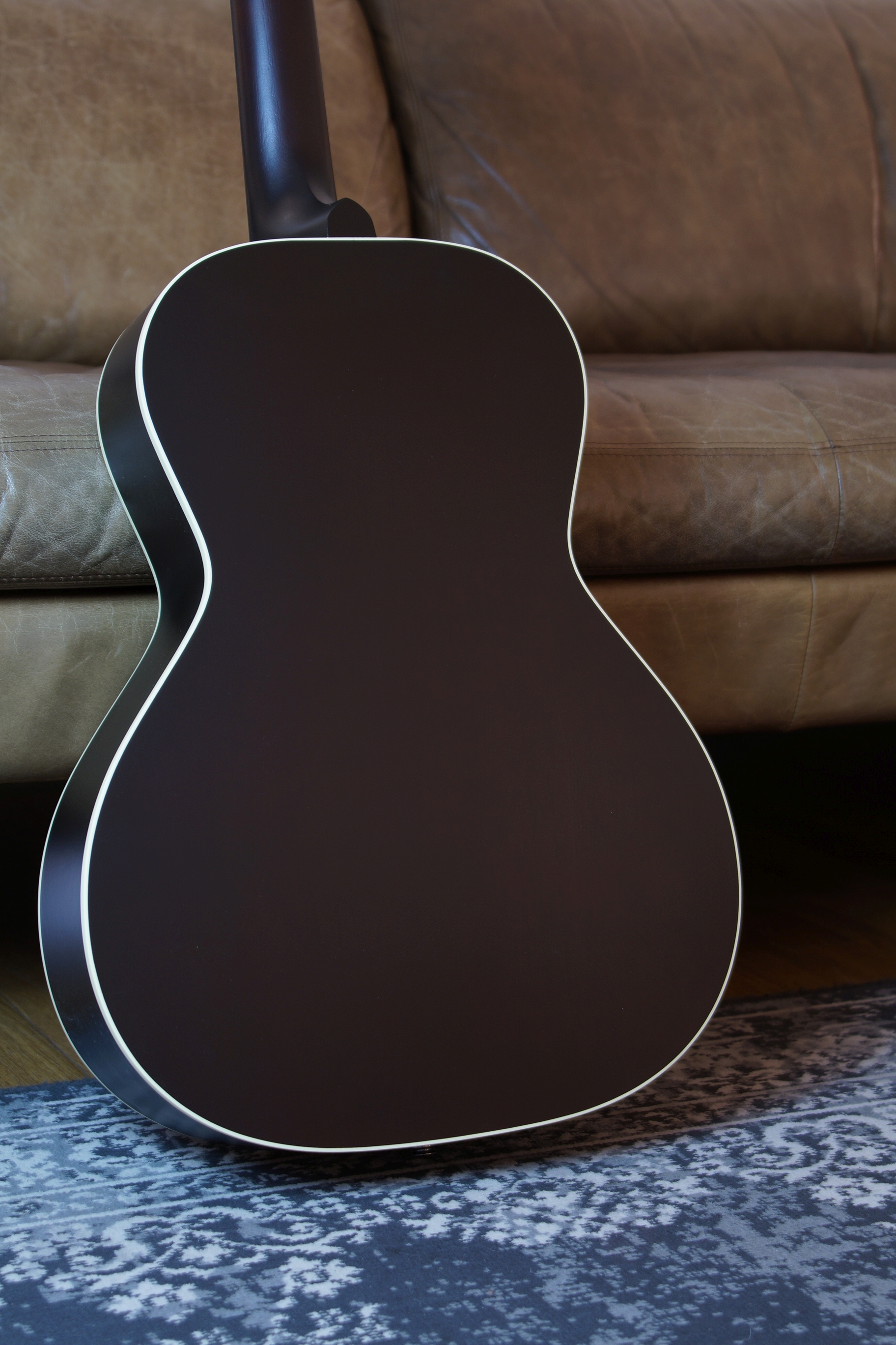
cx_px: 448
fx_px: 2520
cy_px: 672
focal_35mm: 68
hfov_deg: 20.2
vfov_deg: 29.9
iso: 100
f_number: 4.5
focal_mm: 45
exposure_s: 1/6
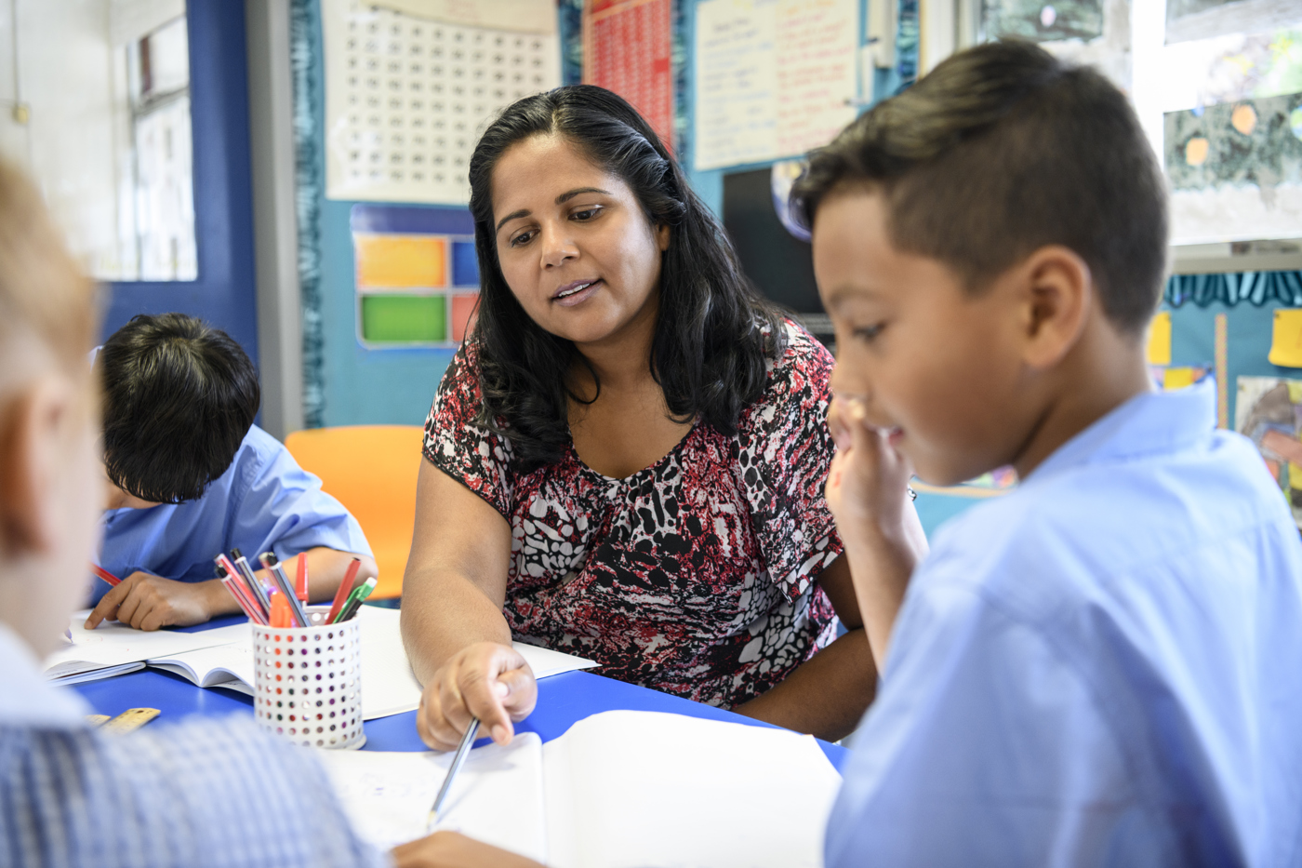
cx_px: 651
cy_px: 434
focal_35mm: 40
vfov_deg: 33.4
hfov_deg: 48.5
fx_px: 1446
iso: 1250
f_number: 3.2
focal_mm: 40
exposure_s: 1/100
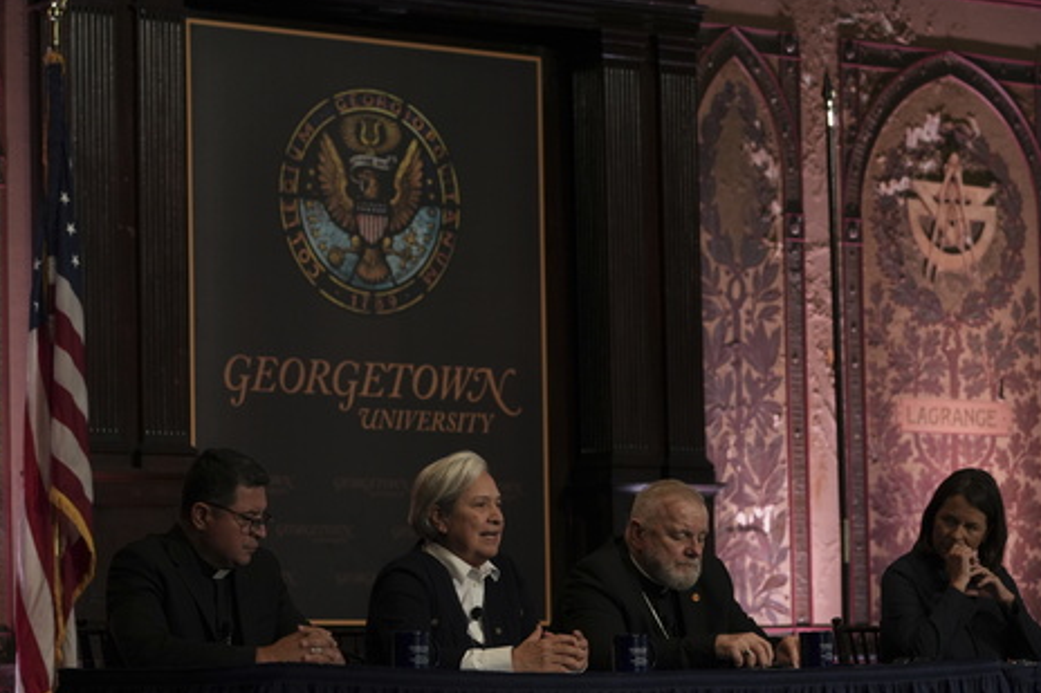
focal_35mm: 140
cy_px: 369
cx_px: 505
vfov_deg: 9.8
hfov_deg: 14.7
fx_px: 4047
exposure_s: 1/200
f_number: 4
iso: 1600
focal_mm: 127
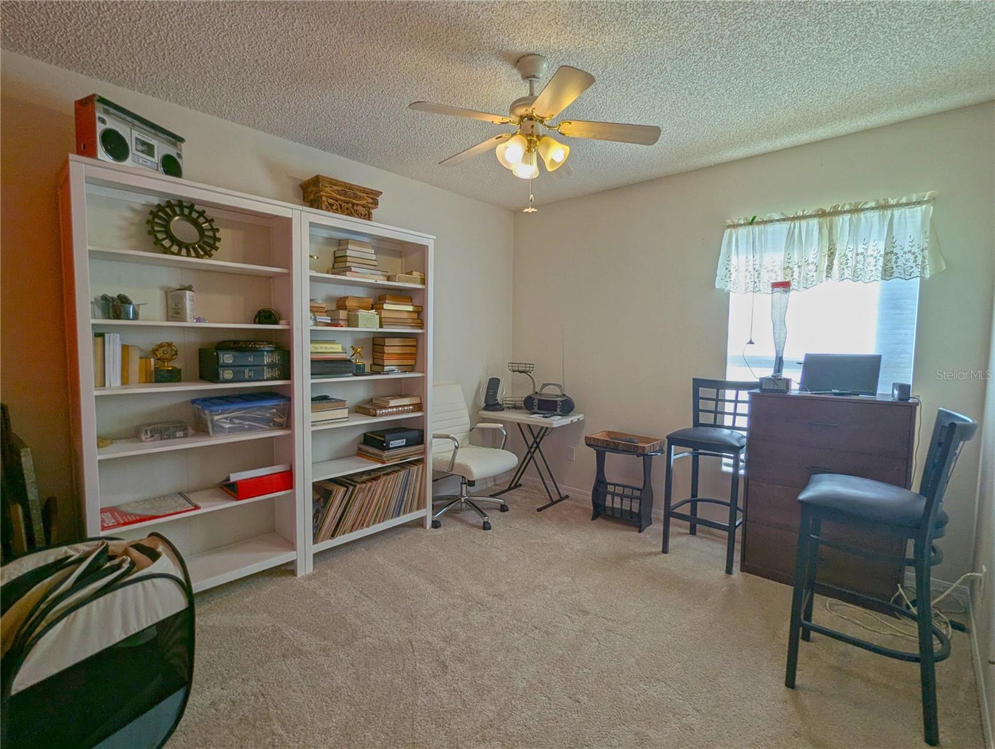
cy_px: 374
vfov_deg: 78.2
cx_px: 498
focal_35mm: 16
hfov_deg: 94.4
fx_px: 461
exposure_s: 1/241
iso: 56
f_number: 2.2
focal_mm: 2.35
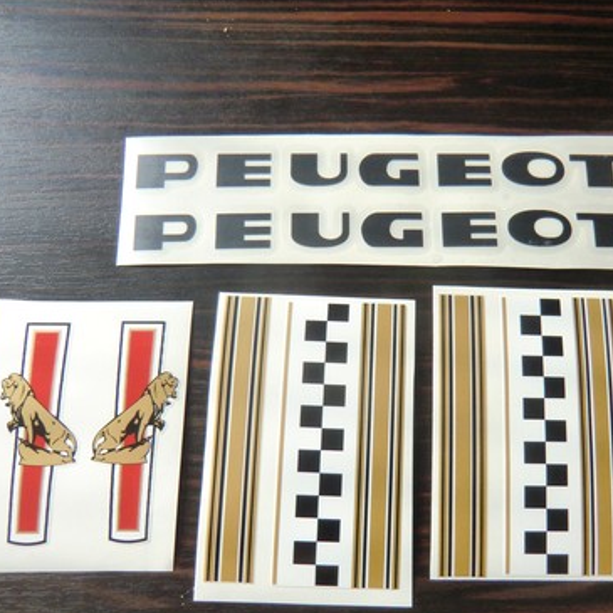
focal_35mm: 32
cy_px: 338
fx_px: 641
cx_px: 386
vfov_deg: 51.0
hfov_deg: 50.5
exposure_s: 1/60
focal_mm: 4.3
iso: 160
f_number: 3.2
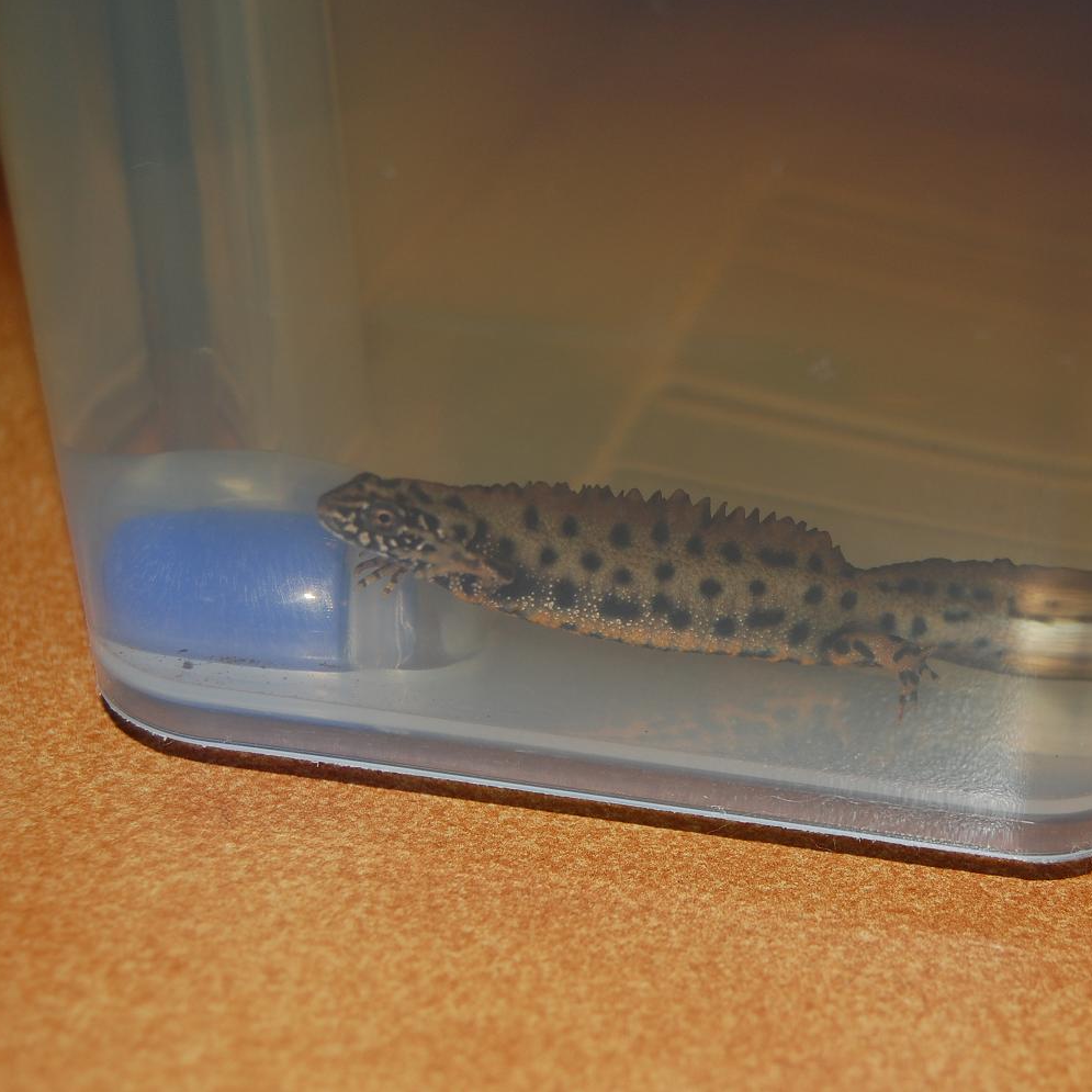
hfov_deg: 22.4
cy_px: 545
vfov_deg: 22.5
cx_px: 728
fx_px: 2748
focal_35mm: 77
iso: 200
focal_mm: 40
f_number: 5.6
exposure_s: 1/125
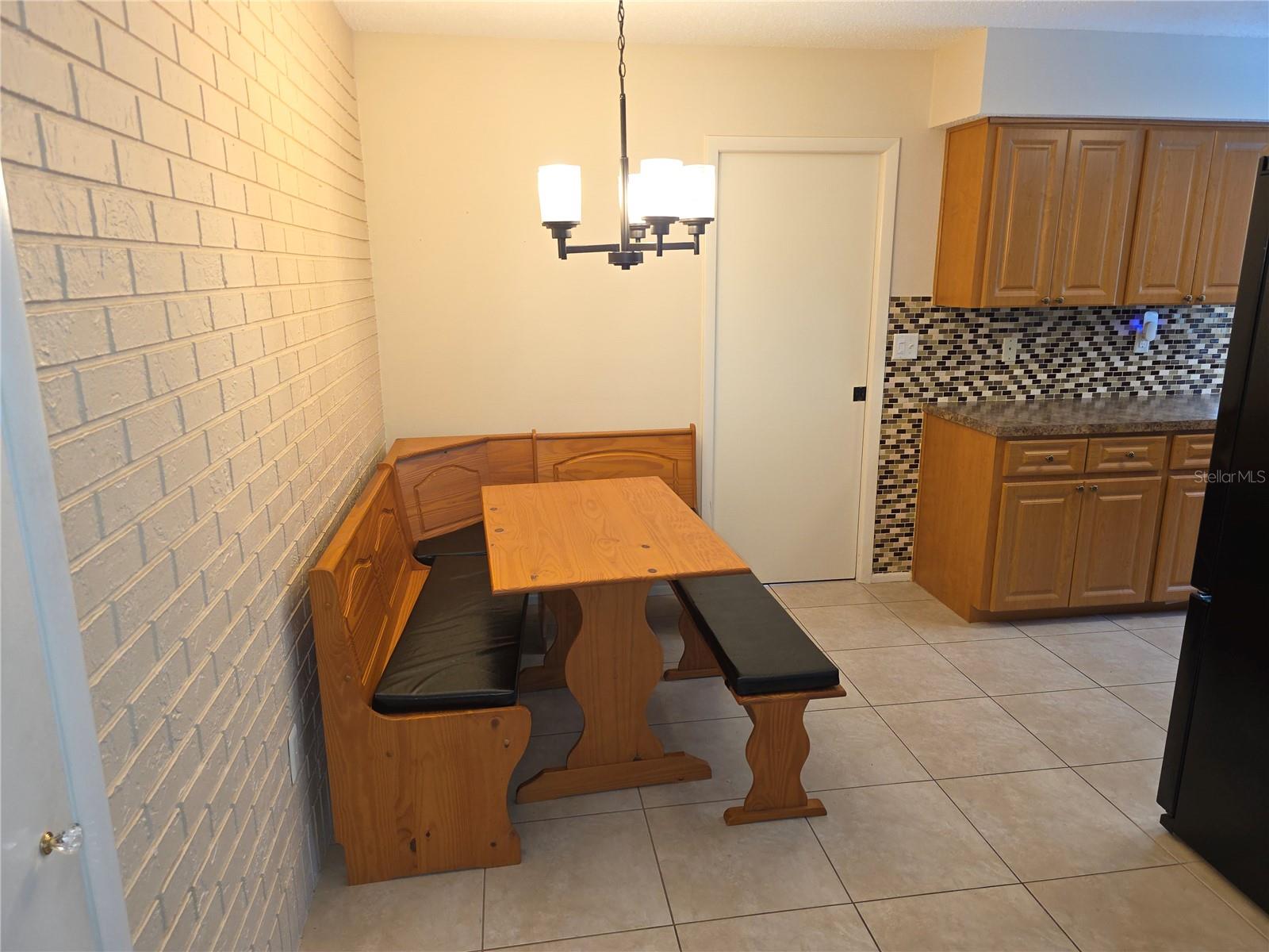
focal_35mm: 23
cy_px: 476
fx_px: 843
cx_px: 634
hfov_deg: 73.9
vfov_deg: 58.9
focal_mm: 6.3
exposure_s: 1/60
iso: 125
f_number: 1.7
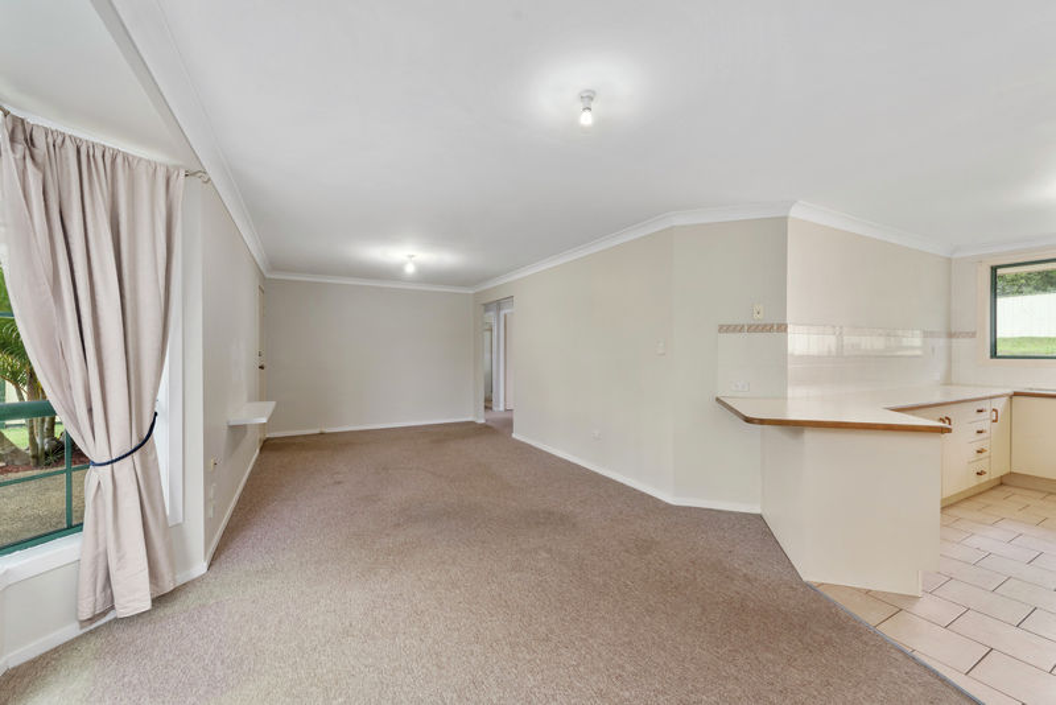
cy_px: 352
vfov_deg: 81.3
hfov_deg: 104.2
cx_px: 528
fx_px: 411
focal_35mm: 14
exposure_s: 1/10
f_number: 7.1
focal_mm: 14
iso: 200
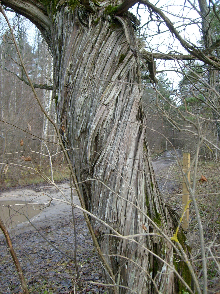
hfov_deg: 40.7
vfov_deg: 52.6
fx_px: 297
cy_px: 147
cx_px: 110
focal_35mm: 35
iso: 80
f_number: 2.8
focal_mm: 5.8
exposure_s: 1/60
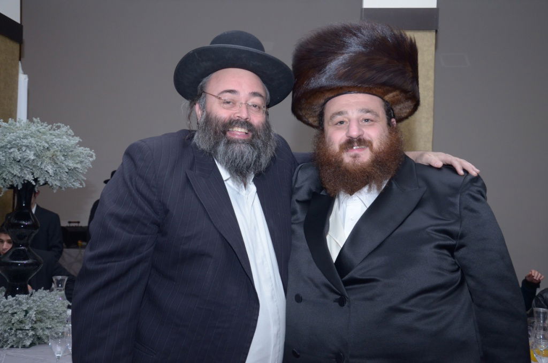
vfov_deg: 31.7
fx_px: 638
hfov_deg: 46.5
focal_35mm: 42
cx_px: 274
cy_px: 182
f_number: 5.6
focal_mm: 28
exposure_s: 1/200
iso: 800
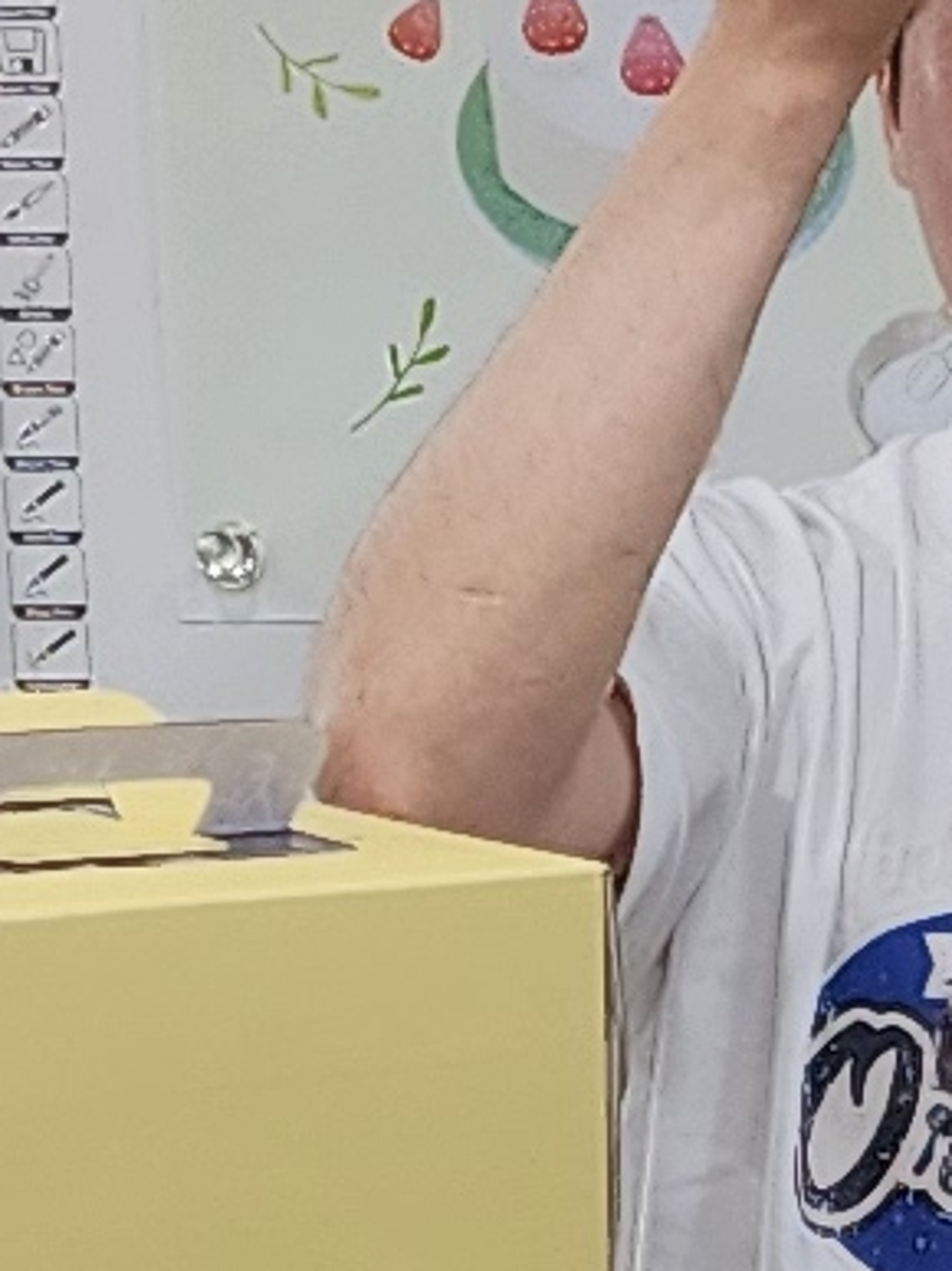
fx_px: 8732
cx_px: 2629
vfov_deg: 8.2
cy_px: 1839
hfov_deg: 5.9
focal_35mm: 238
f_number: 1.8
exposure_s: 1/120
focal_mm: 6.4
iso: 100
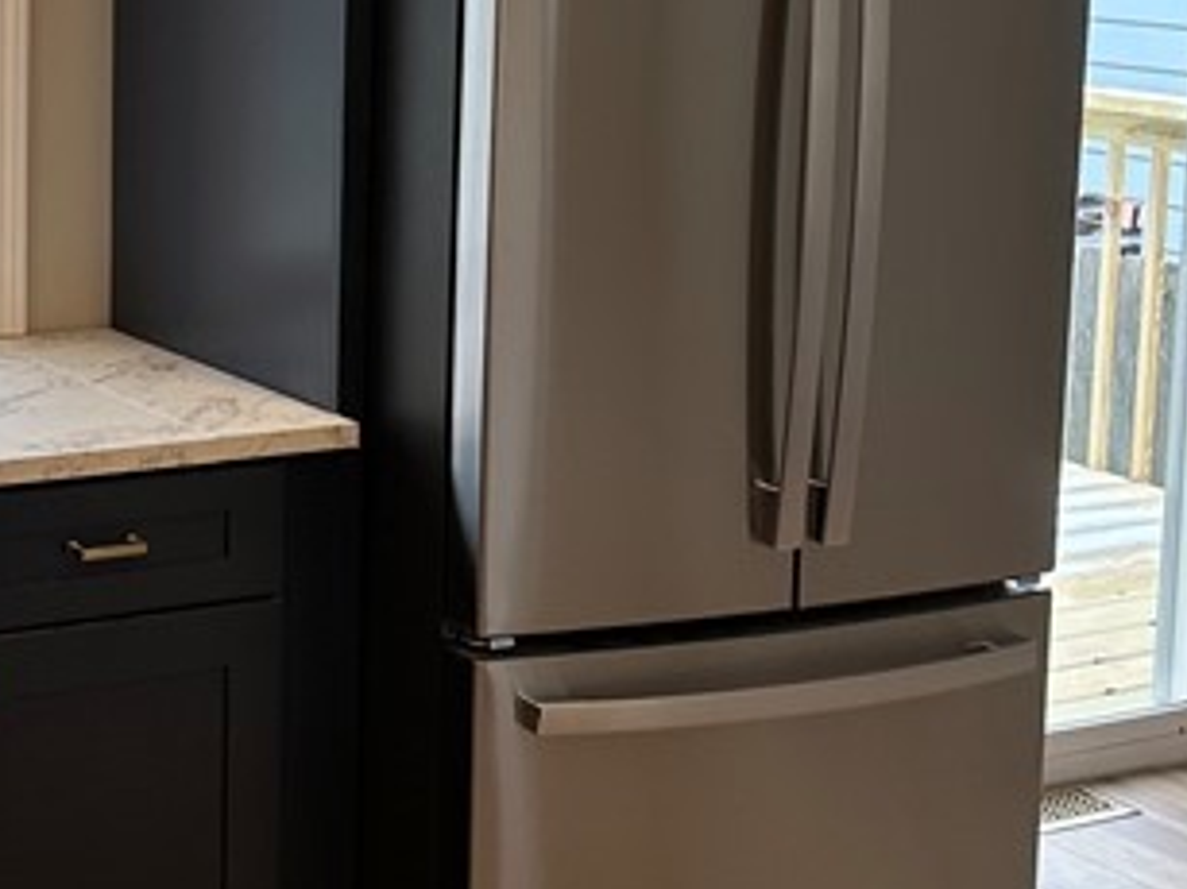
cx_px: 23
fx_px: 2742
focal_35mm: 80
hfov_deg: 23.5
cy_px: 232
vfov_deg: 18.3
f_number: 1.78
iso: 64
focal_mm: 6.86
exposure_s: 1/120
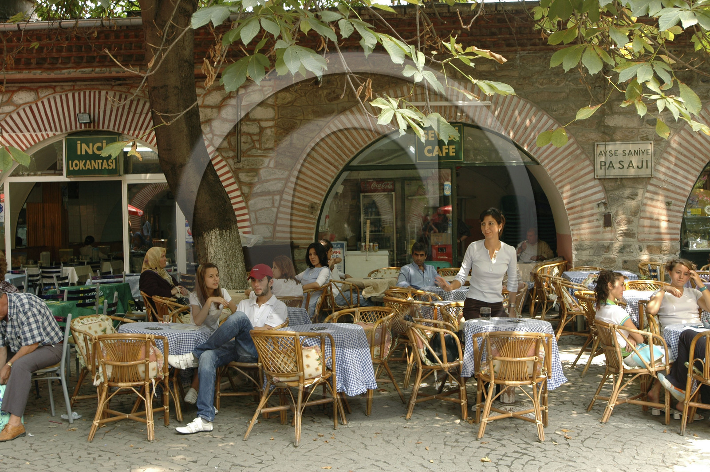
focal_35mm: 45
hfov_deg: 43.6
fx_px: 886
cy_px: 236
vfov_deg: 29.8
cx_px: 355
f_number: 4.5
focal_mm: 30
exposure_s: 1/80
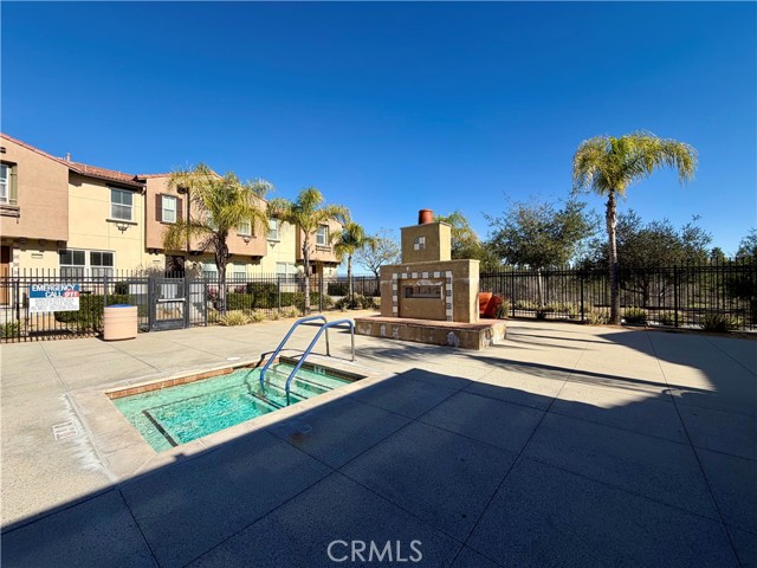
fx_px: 306
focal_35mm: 14
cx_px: 378
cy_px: 284
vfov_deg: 85.7
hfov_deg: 102.1
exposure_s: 1/888
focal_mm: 2.22
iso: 20
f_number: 2.2
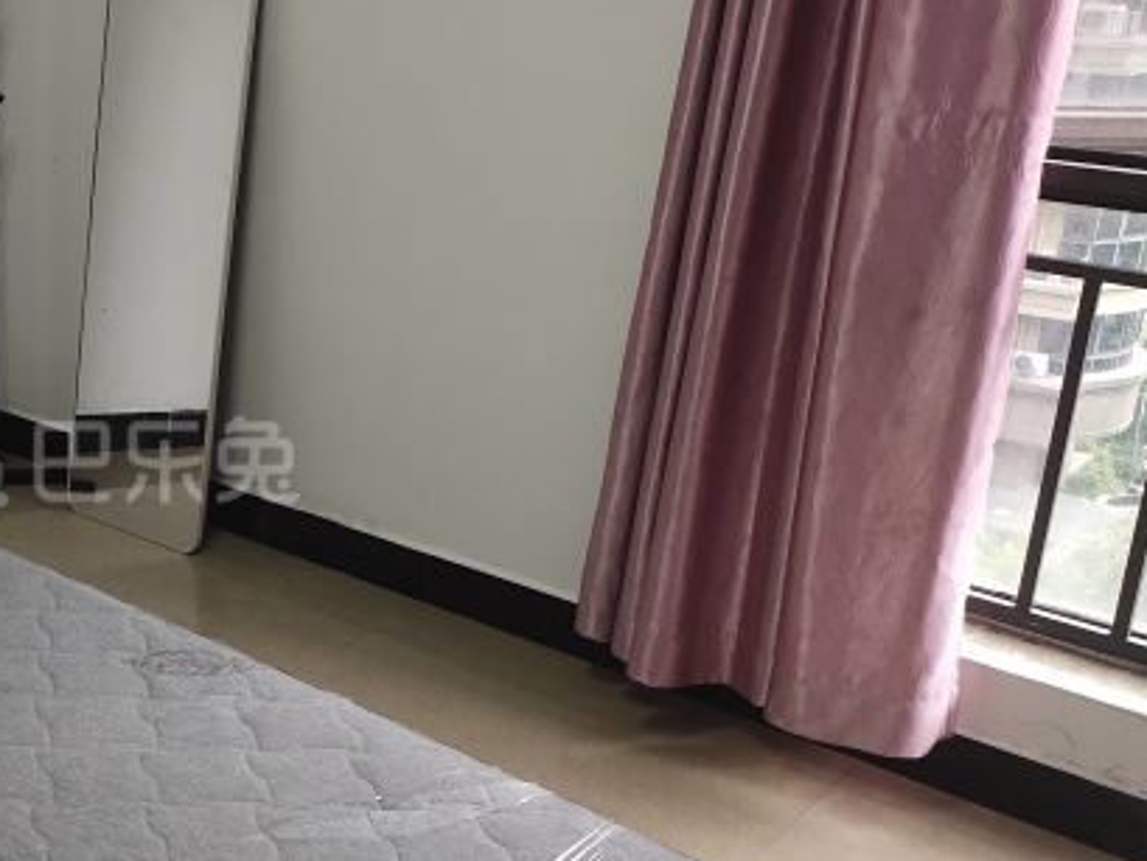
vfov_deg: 32.2
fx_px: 1492
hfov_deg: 38.6
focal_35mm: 45
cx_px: 76
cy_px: 432
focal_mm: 4.76
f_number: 1.79
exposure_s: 1/100
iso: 449
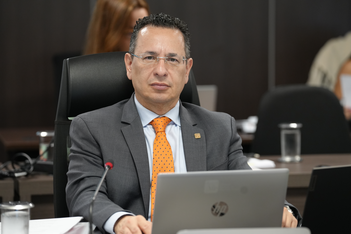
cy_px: 117
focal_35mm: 173
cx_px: 176
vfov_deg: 7.9
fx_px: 1687
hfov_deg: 11.9
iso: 2000
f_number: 4
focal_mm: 173
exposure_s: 1/200
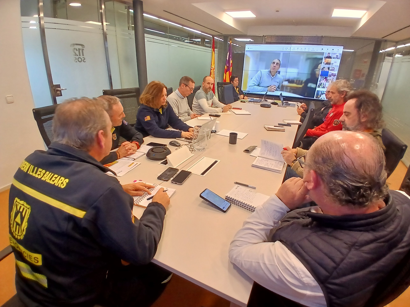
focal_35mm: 17
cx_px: 205
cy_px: 154
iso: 125
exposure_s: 1/33.3
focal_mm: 1.4
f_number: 2.2
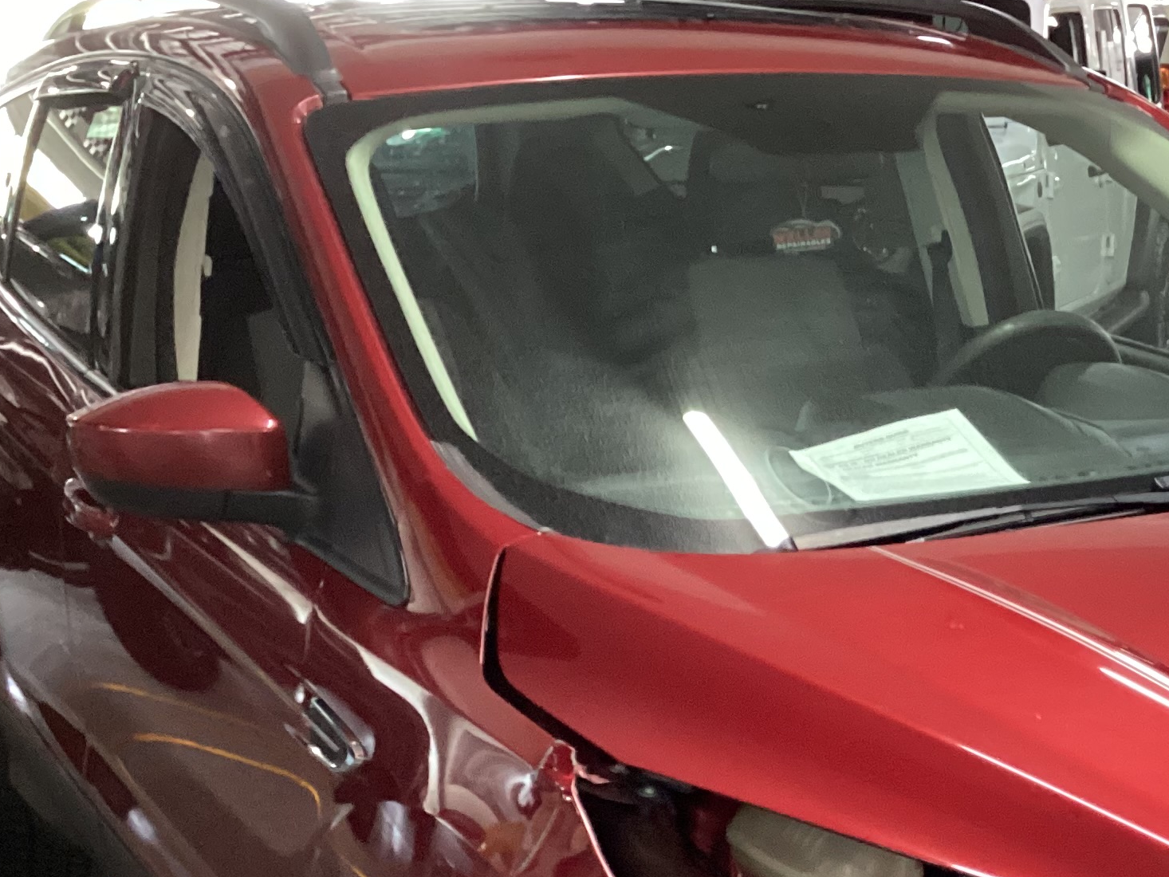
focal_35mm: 69
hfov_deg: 27.5
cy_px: 840
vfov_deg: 20.7
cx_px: 958
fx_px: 2331
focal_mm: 3.3
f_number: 2.4
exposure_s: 1/40
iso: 400
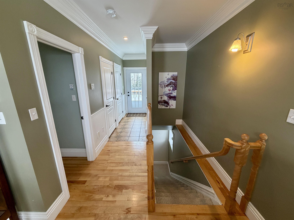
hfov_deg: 102.1
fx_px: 119
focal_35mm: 14
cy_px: 110
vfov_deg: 85.7
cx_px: 147
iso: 200
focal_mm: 2.22
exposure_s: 1/120
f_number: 2.2
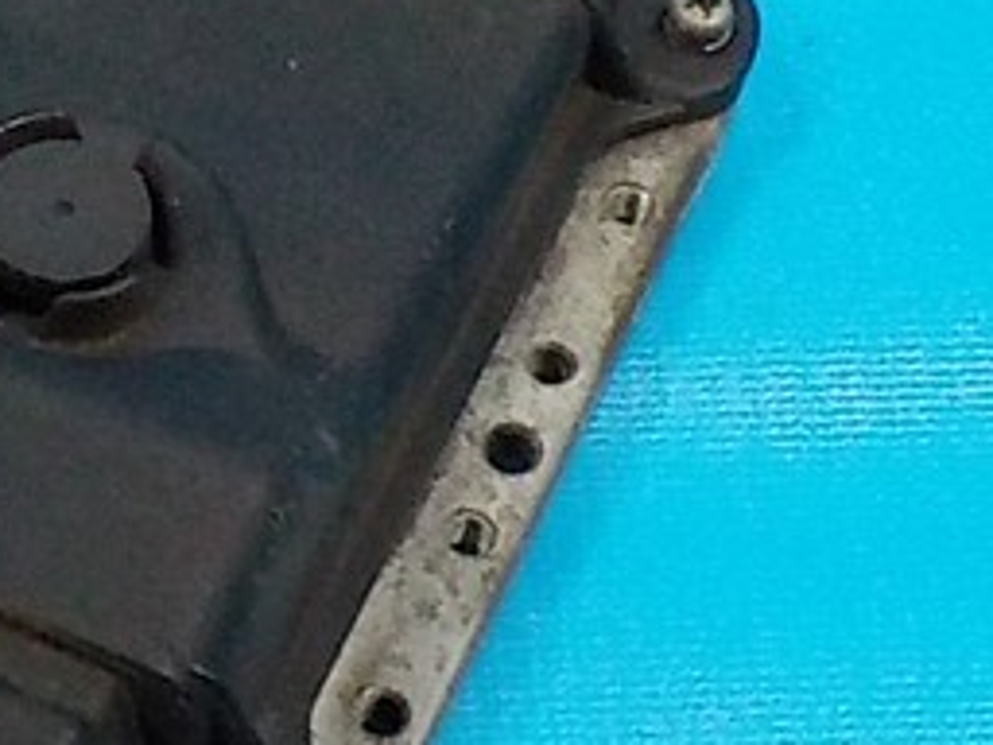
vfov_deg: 12.3
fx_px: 3442
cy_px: 198
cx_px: -303
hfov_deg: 15.6
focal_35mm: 120
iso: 800
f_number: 3.3
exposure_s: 1/80
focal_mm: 4.1
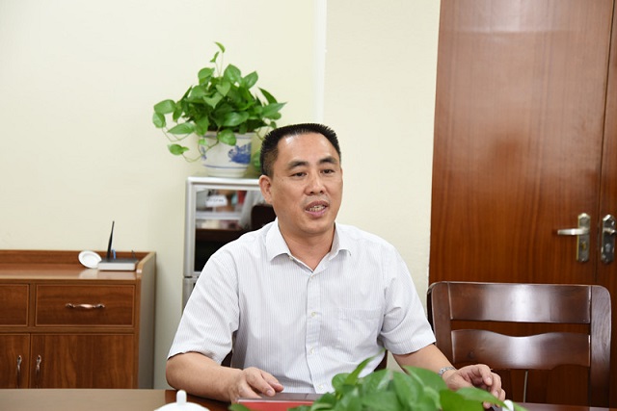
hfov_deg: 32.4
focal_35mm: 62
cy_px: 206
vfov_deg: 21.9
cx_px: 308
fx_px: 1063
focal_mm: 62
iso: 1000
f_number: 4.5
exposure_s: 1/60
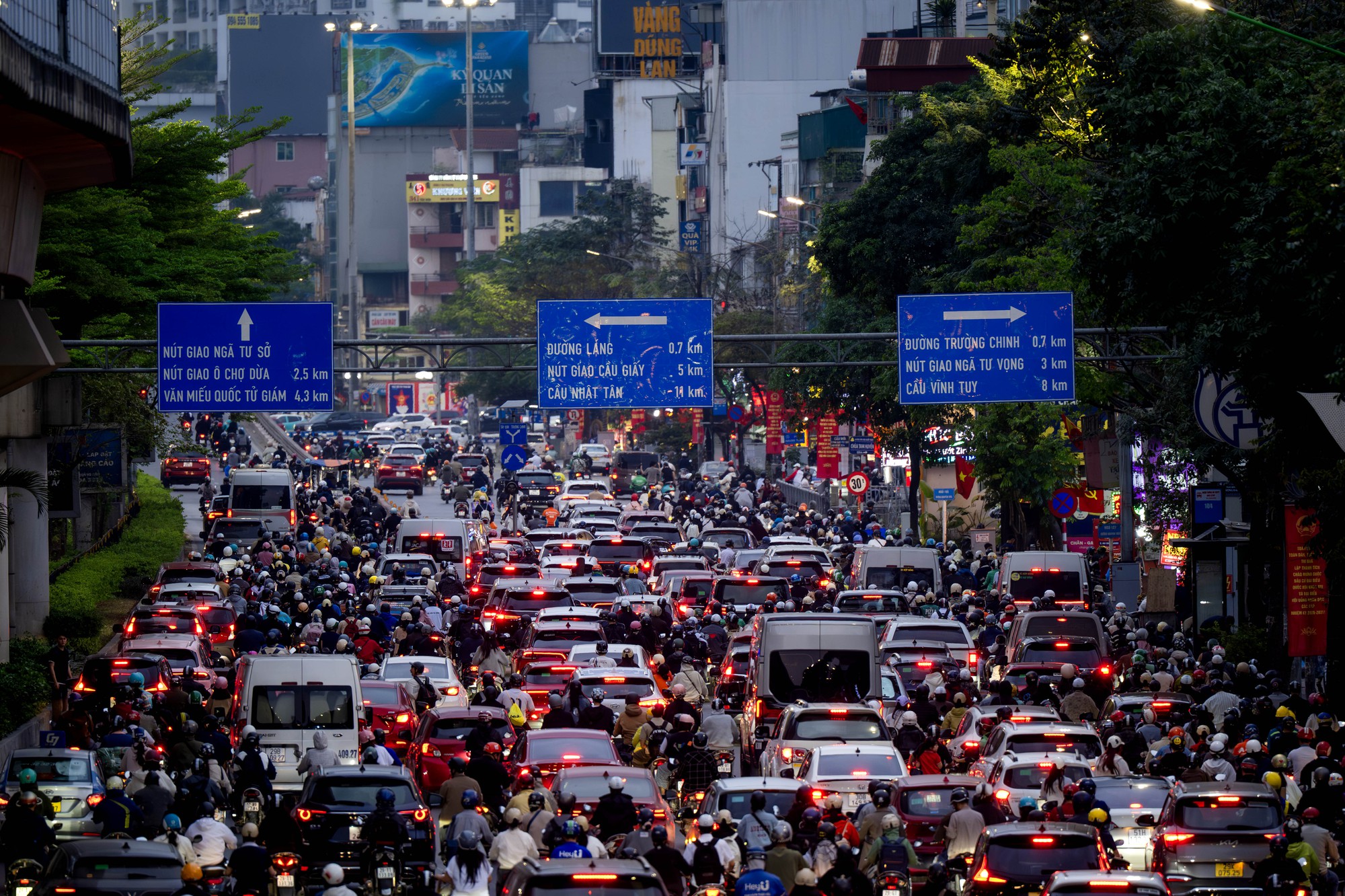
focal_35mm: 300
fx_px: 11204
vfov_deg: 4.6
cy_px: 448
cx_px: 672
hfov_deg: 6.9
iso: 1000
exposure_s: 1/200
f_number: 2.8
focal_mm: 200
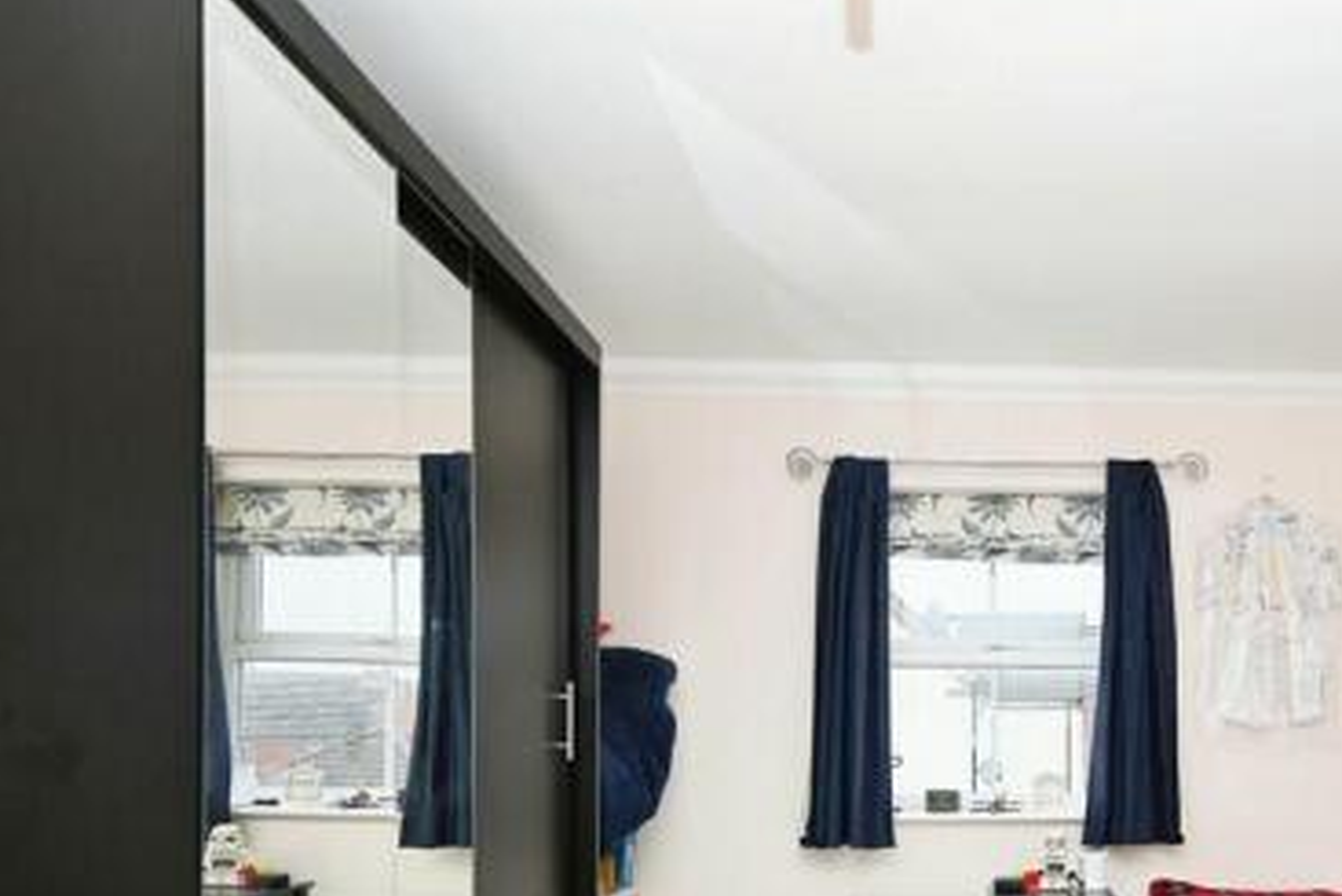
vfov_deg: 47.3
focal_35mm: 25
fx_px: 932
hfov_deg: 66.7
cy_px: 766
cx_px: 1018
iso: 360
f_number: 4
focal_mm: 14
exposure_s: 1/60
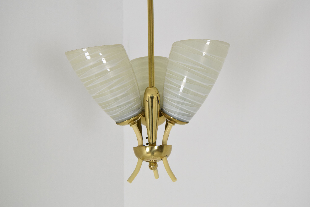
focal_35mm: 49
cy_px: 104
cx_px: 153
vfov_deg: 27.6
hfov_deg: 40.3
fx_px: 422
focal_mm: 32
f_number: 5.6
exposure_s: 1/125
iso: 1600
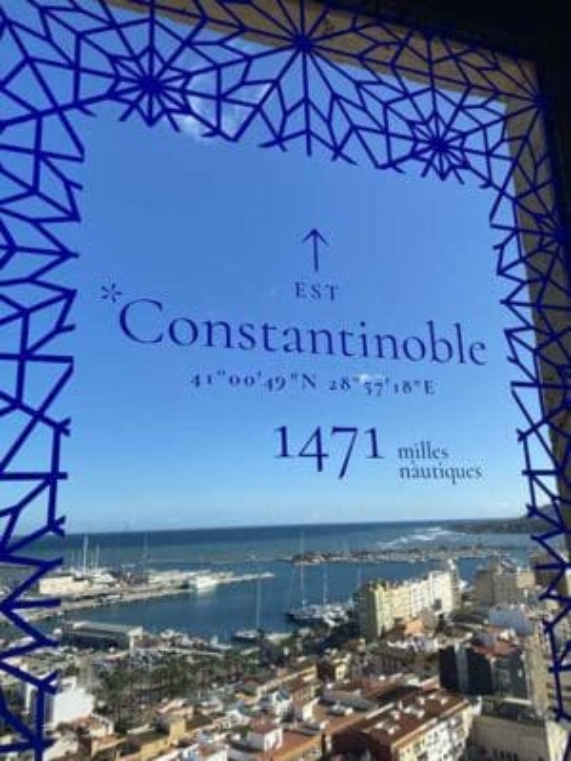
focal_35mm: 26
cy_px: 380
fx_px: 572
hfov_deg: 53.1
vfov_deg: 67.3
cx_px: 286
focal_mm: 4.25
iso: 32
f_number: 1.8
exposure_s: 1/2268
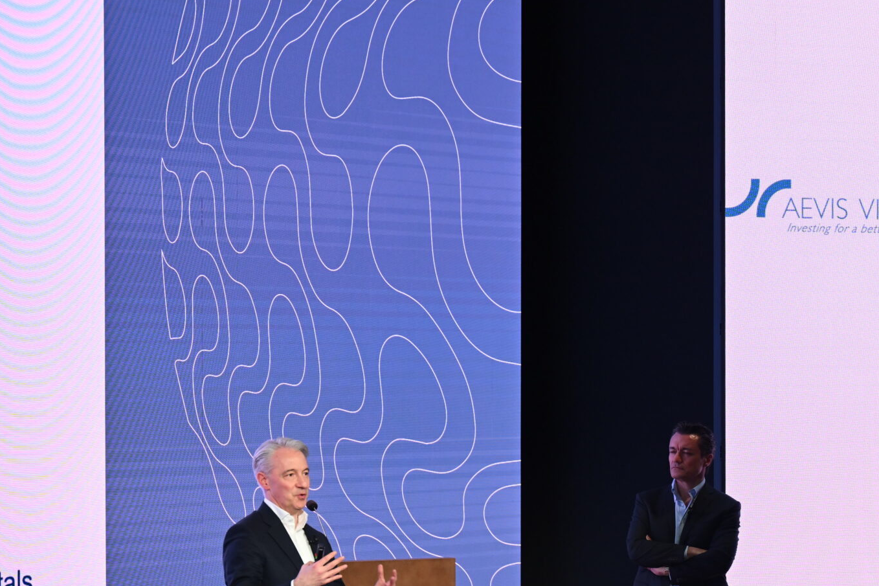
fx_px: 3222
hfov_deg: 15.4
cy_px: 462
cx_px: 703
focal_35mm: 132
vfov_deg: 10.4
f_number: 2.8
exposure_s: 1/125
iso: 400
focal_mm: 70
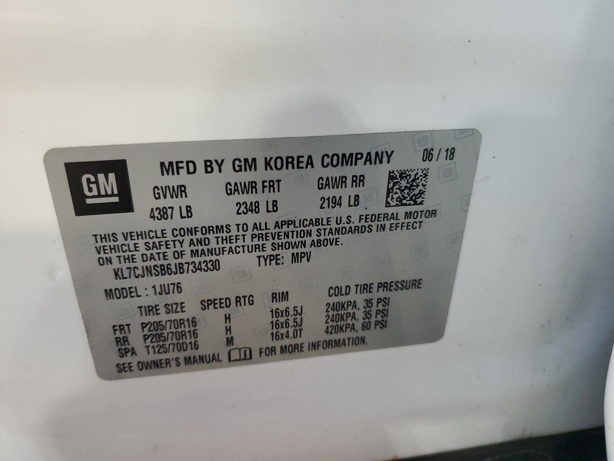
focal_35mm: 26
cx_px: 307
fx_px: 461
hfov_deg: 67.3
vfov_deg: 53.1
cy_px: 230
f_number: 1.5
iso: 286
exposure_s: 1/60.2
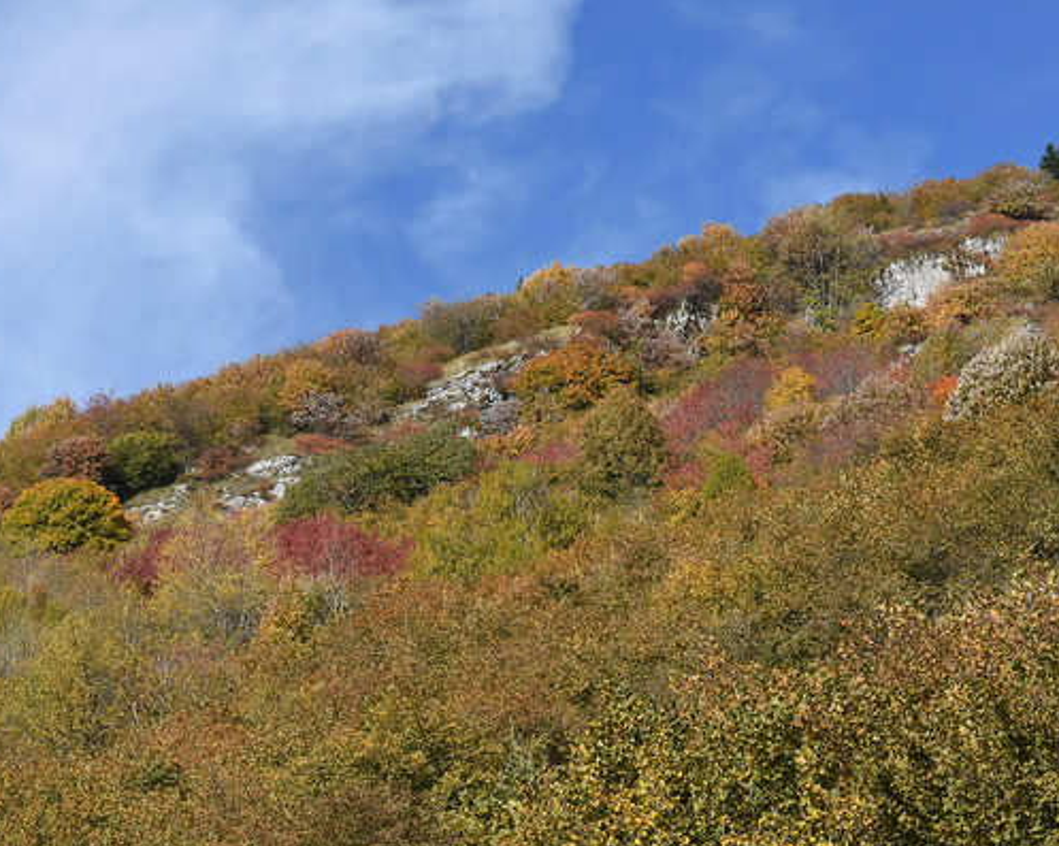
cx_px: 609
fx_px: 4528
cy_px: 422
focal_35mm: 145
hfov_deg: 13.3
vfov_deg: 10.7
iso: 100
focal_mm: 85
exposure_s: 1/320
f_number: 6.3
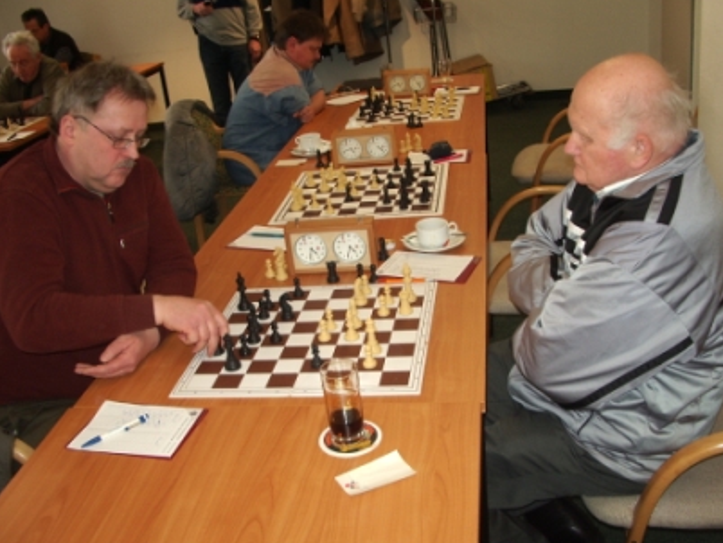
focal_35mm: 39
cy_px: 289
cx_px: 360
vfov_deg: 36.8
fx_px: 815
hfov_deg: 47.8
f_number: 2.6
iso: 100
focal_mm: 5.8
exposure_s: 1/40
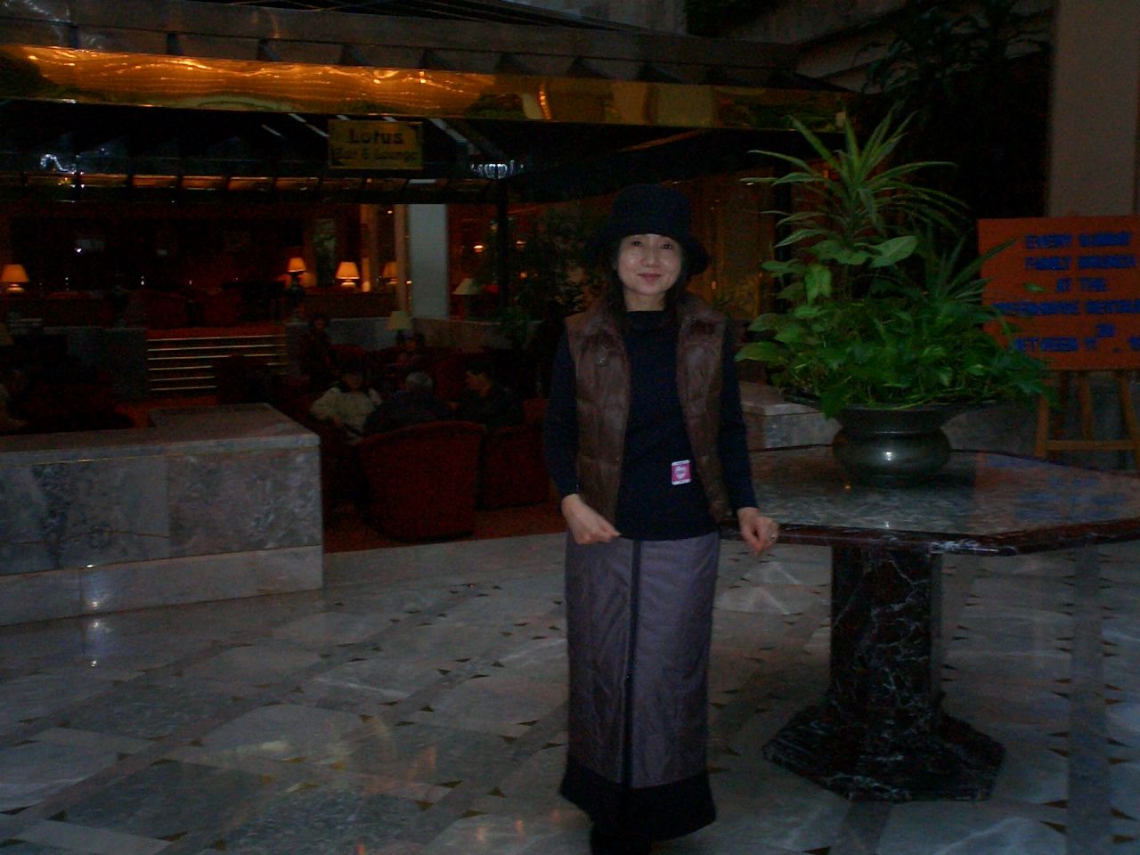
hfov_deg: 50.1
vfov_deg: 38.7
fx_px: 1219
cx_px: 570
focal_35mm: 37
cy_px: 428
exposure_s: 1/40
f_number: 3.5
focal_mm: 5.6
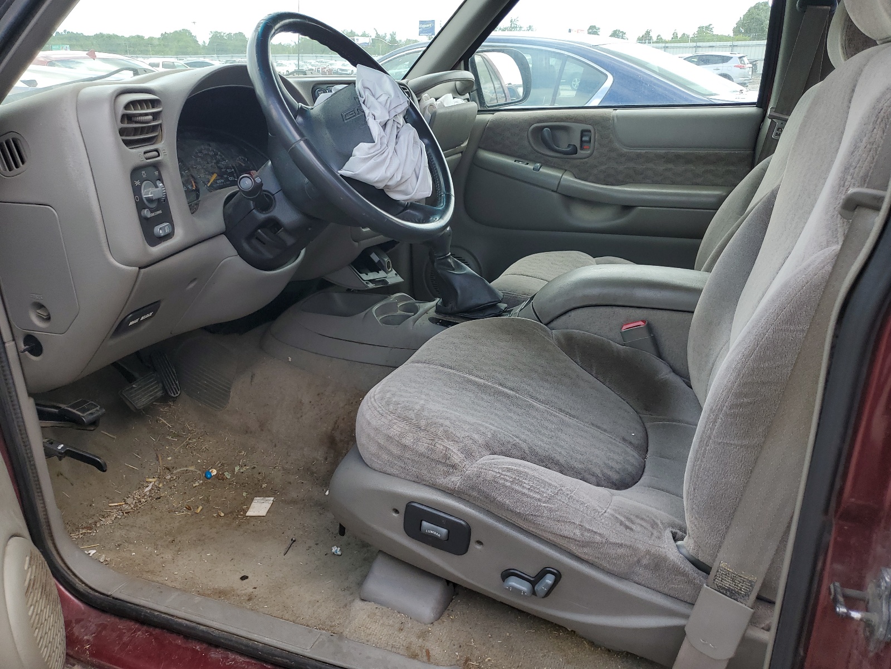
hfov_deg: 67.3
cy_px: 334
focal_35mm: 26
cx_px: 446
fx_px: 669
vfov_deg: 53.1
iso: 50
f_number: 1.5
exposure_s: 1/455
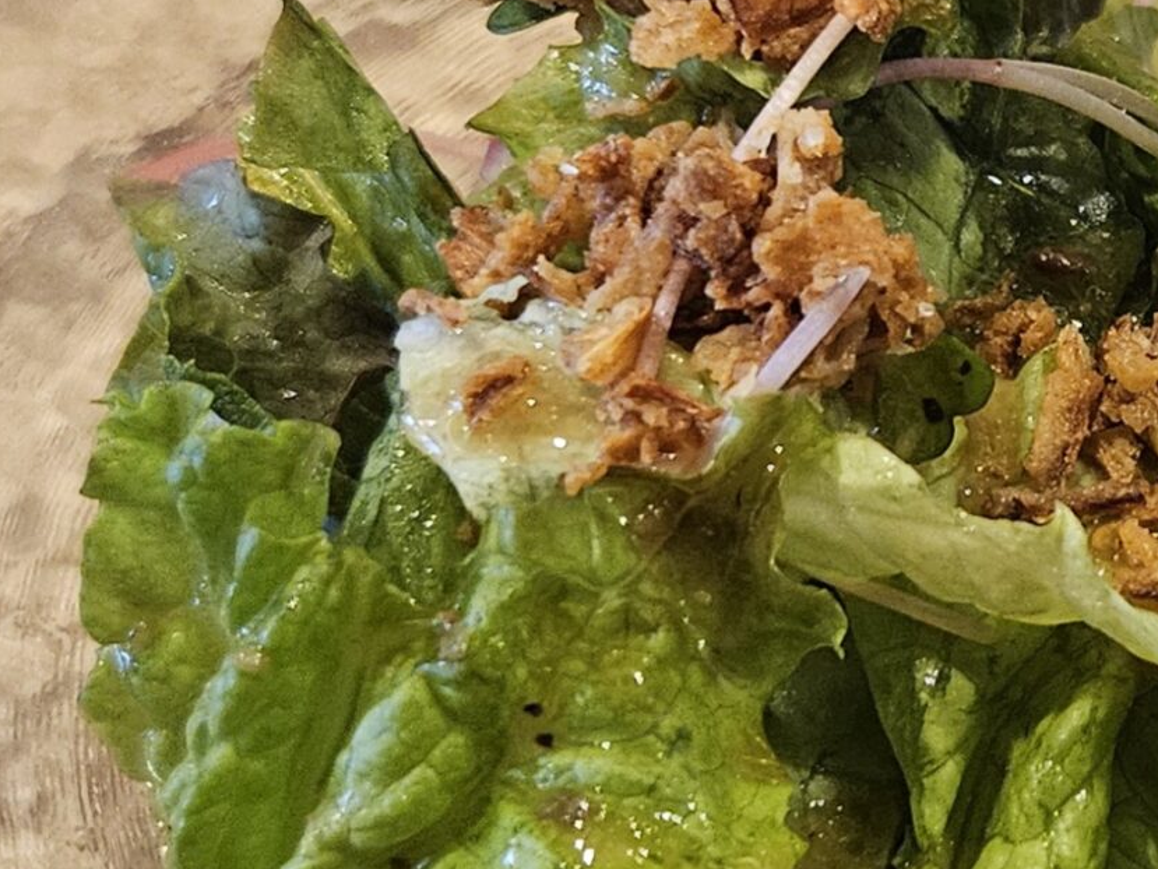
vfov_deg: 20.6
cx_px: 1528
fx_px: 2375
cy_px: 224
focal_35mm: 71
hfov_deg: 23.9
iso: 640
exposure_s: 1/120
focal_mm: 5.4
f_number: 1.8
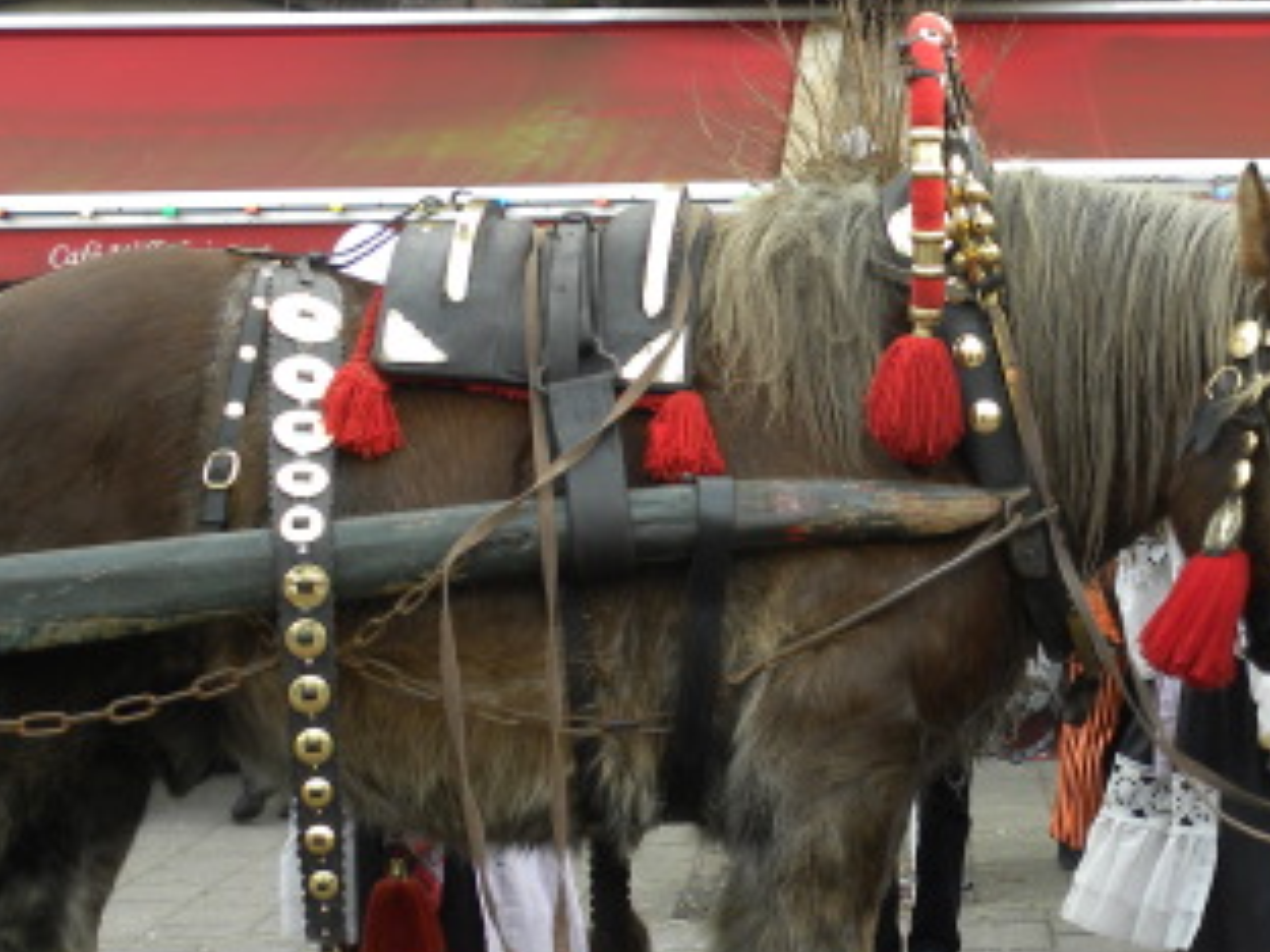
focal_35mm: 76
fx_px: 2788
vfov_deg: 19.4
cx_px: 1132
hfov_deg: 24.9
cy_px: 395
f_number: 3.2
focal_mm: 6.6
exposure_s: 1/85.7
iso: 67
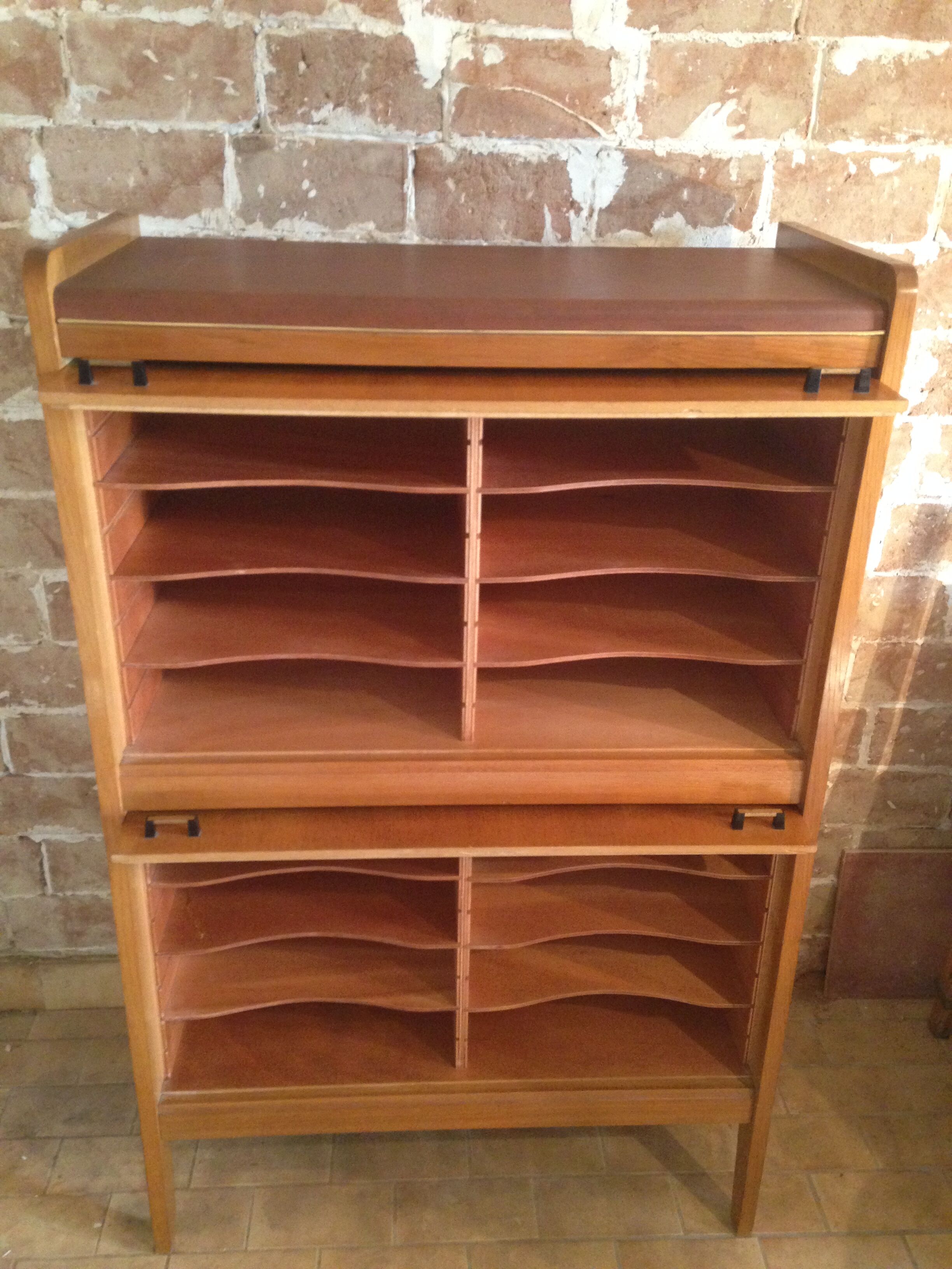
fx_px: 1210
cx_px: 476
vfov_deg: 55.4
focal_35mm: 33
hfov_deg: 42.9
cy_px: 634
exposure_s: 1/20
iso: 320
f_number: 2.4
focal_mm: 4.12
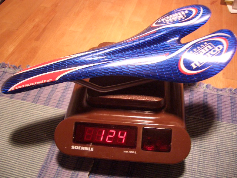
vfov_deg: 40.7
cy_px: 89
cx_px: 118
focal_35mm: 35
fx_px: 240
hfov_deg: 52.6
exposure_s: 1/10
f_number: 2.6
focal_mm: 5.8
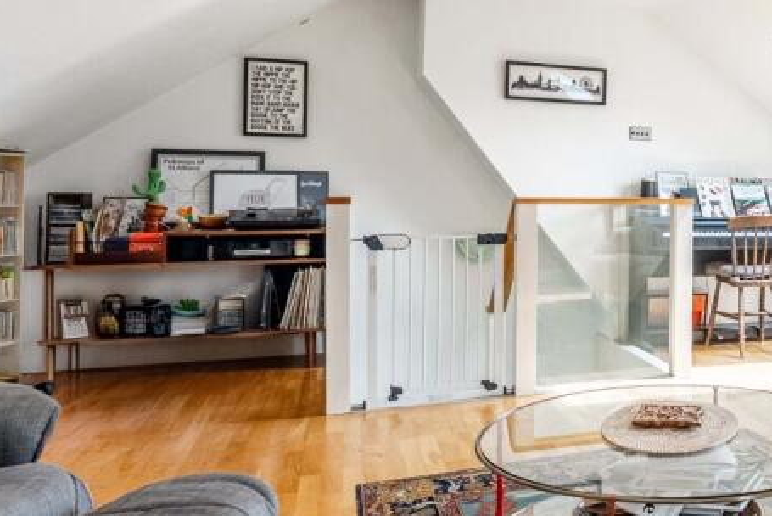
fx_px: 772
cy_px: 187
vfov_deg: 36.7
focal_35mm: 36
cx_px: 724
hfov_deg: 46.7
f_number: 8
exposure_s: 1/400
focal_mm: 16
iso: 800
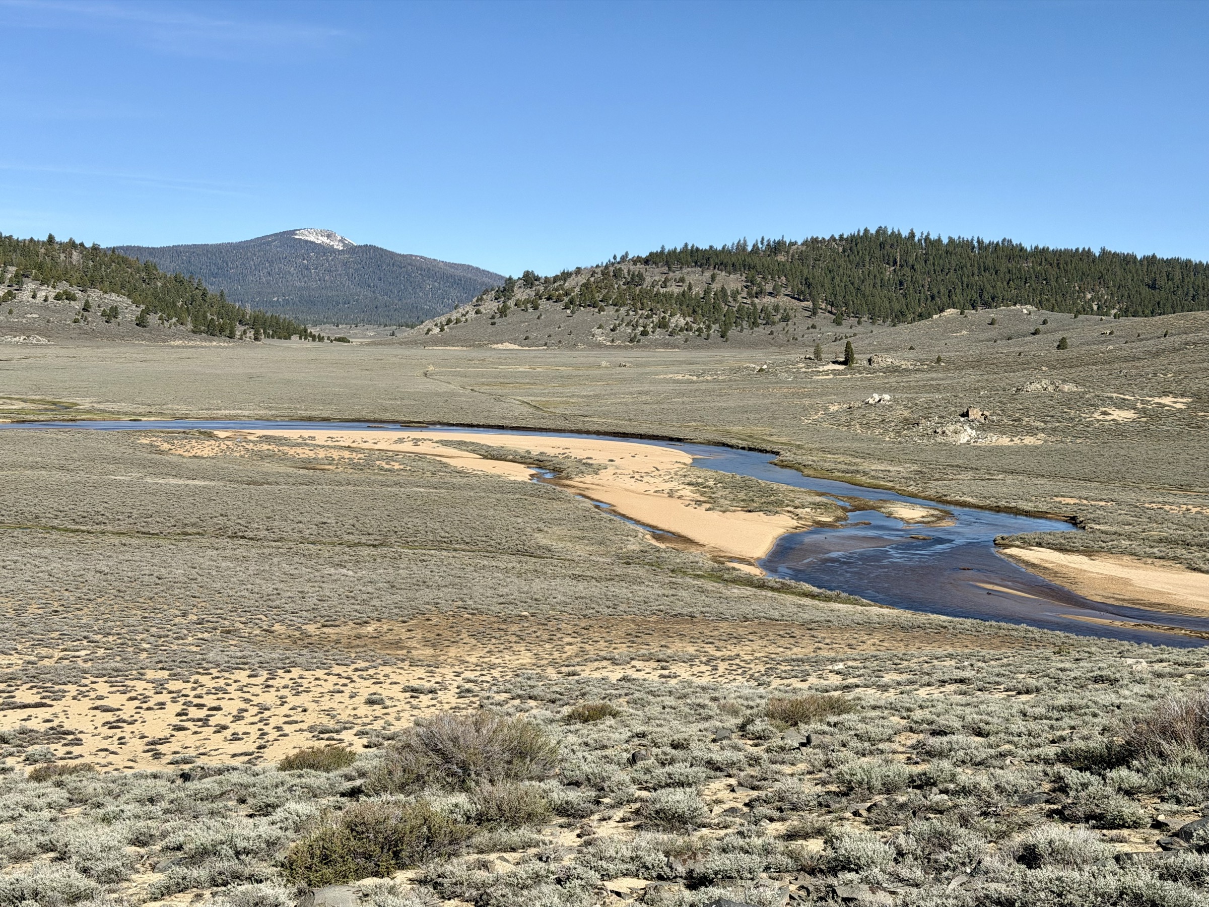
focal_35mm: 48
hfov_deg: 39.7
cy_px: 454
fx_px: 1676
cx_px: 604
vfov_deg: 30.3
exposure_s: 1/6536
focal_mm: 6.76
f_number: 1.78
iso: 64
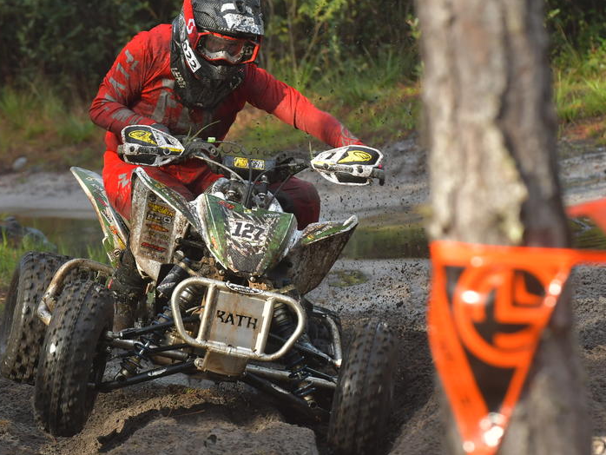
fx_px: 5289
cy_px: 232
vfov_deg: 4.9
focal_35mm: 302
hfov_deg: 6.6
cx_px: 189
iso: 640
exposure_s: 1/800
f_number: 5.6
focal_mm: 150
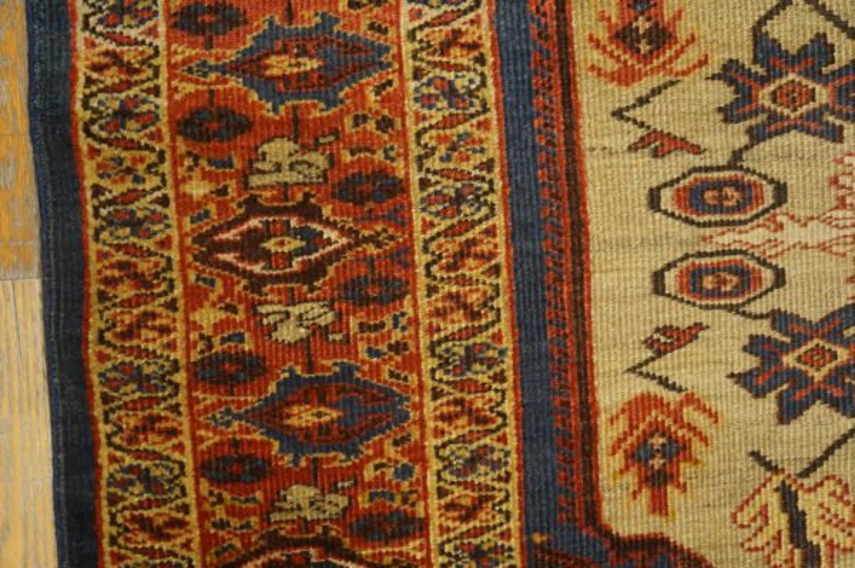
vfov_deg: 43.5
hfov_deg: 62.0
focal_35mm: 30
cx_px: 428
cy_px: 284
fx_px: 712
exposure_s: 1/60
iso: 1600
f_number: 4
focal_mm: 20
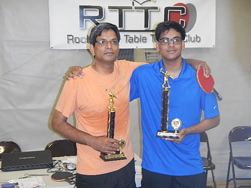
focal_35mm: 55
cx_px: 126
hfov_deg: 34.9
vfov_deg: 26.6
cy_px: 94
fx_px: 399
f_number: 4.1
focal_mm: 9.9
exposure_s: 1/30
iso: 640
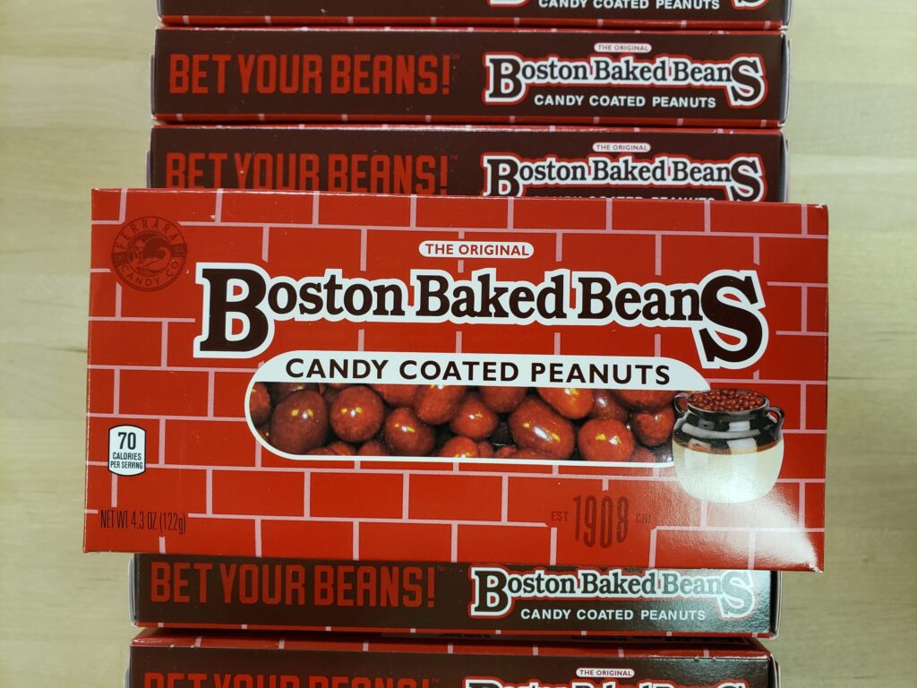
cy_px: 344
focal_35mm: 26
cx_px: 458
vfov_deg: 53.1
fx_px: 689
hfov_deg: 67.3
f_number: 2.4
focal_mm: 4.3
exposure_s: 1/30
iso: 250
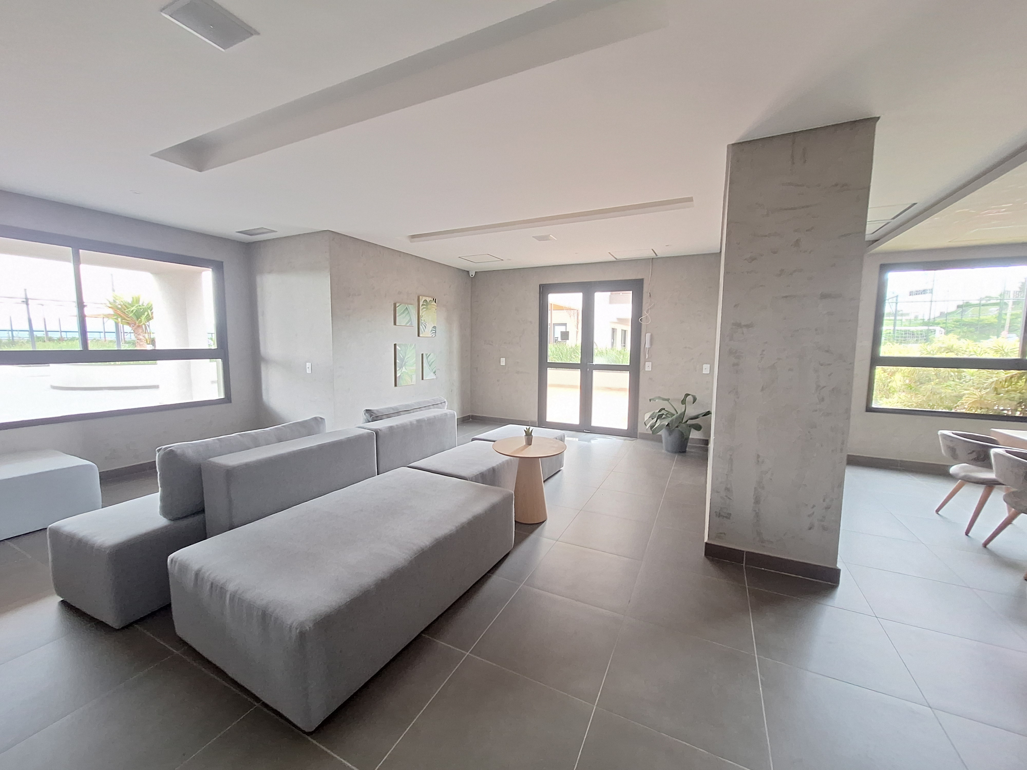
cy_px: 385
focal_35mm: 13
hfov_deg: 106.2
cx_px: 514
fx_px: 386
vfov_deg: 89.9
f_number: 2.2
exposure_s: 1/24
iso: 200
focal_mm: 1.74
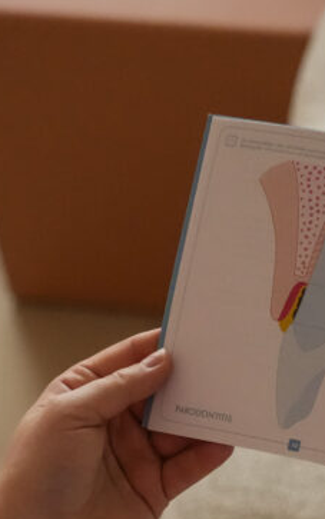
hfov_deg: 9.5
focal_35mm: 138
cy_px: 408
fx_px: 1955
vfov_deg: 15.1
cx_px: 186
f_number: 4
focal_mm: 48
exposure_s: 1/160
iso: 10000
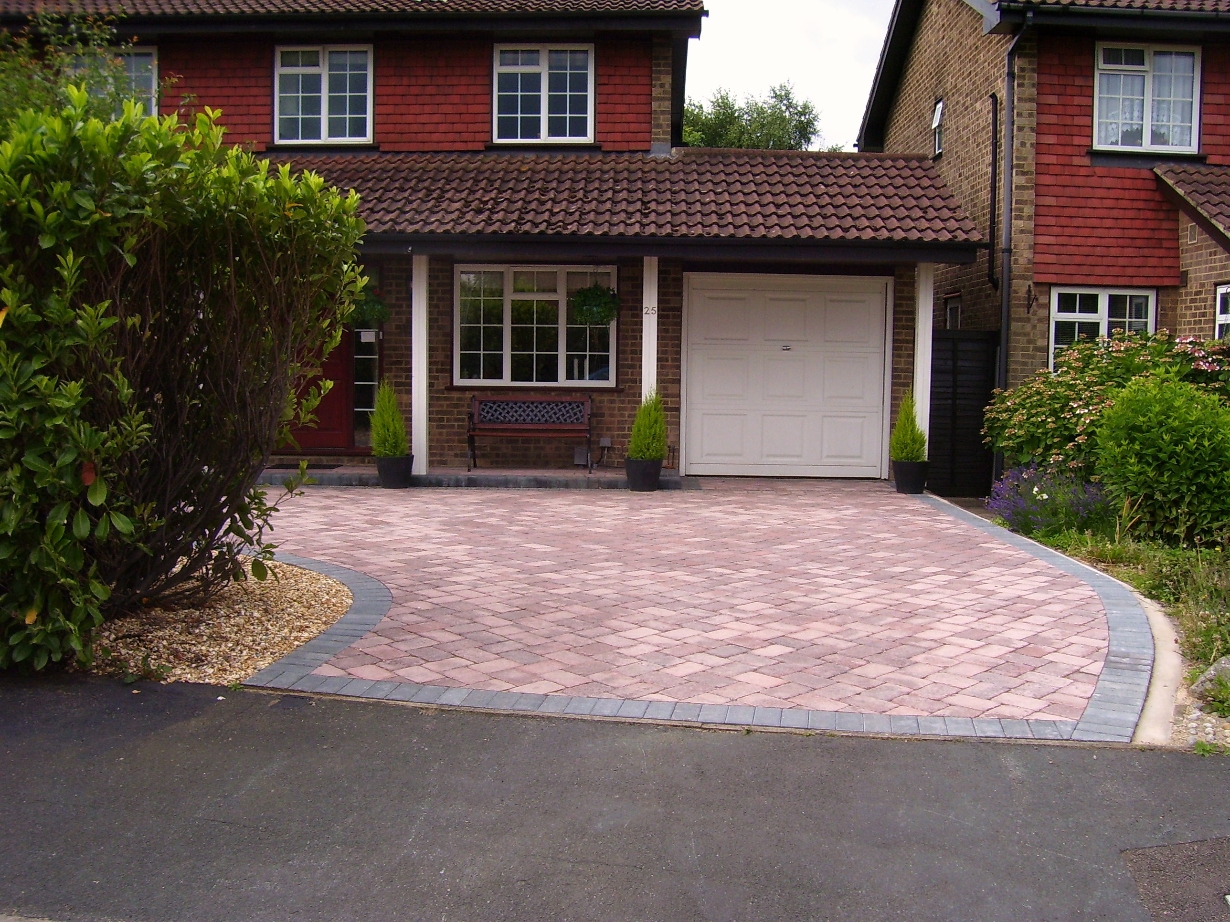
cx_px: 615
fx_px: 1208
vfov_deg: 41.8
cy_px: 461
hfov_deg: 54.0
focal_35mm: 34
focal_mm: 5.6
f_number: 4.8
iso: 80
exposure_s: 1/250
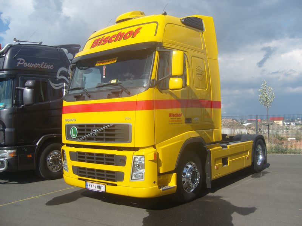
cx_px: 151
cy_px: 113
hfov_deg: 54.0
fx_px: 297
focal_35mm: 34
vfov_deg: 41.8
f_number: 7
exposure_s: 1/320
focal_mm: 7.3
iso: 100
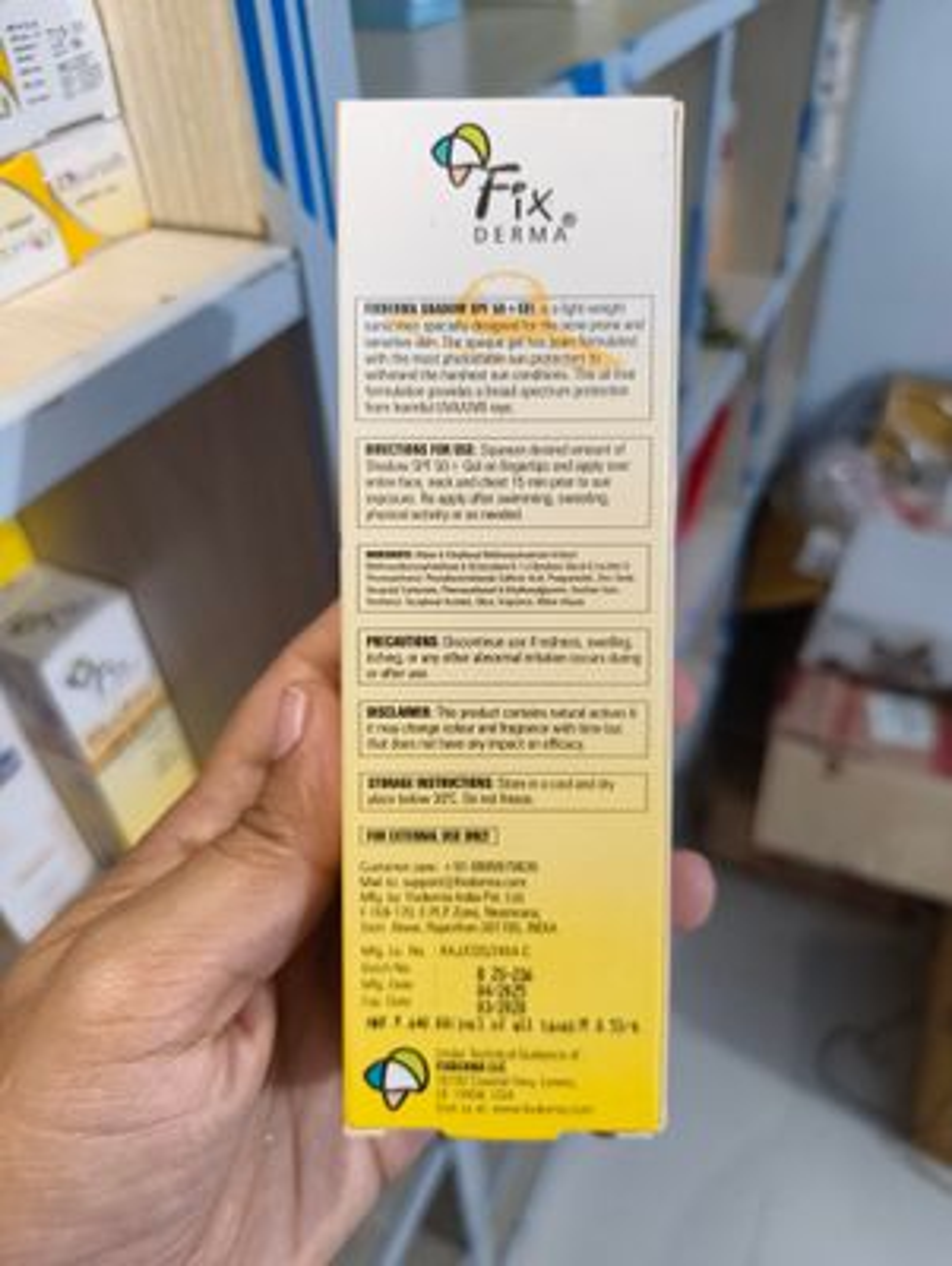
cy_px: 633
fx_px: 878
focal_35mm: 24
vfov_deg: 71.5
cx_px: 476
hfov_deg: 56.9
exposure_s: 1/50
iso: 1164
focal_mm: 5.56
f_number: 1.87
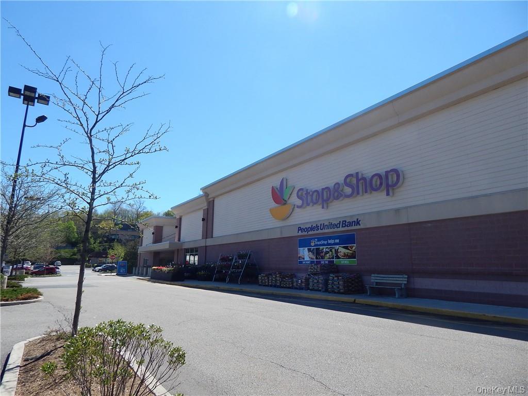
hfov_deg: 73.9
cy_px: 198
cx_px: 264
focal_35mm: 23
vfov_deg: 58.9
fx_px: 351
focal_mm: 4
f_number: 6
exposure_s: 1/400
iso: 125
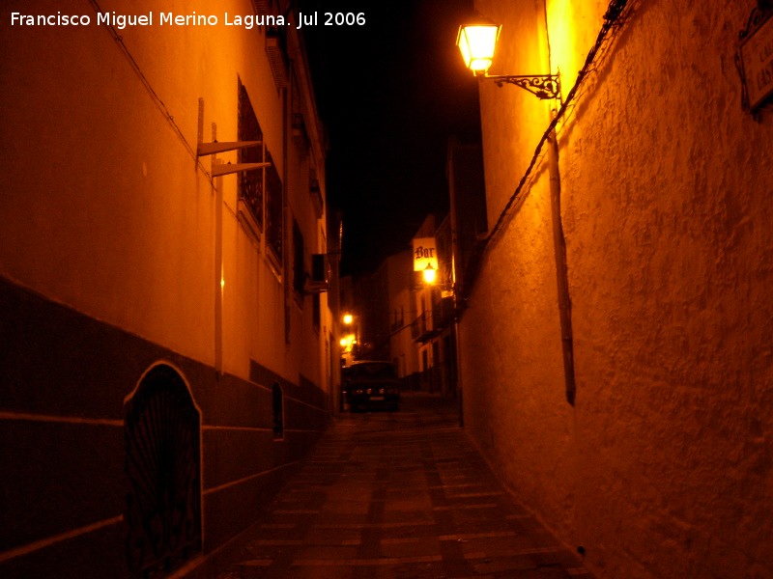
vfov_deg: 41.8
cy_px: 290
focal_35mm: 34
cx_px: 386
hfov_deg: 54.0
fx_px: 759
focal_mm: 5.6
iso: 160
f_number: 2.7
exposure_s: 1/8
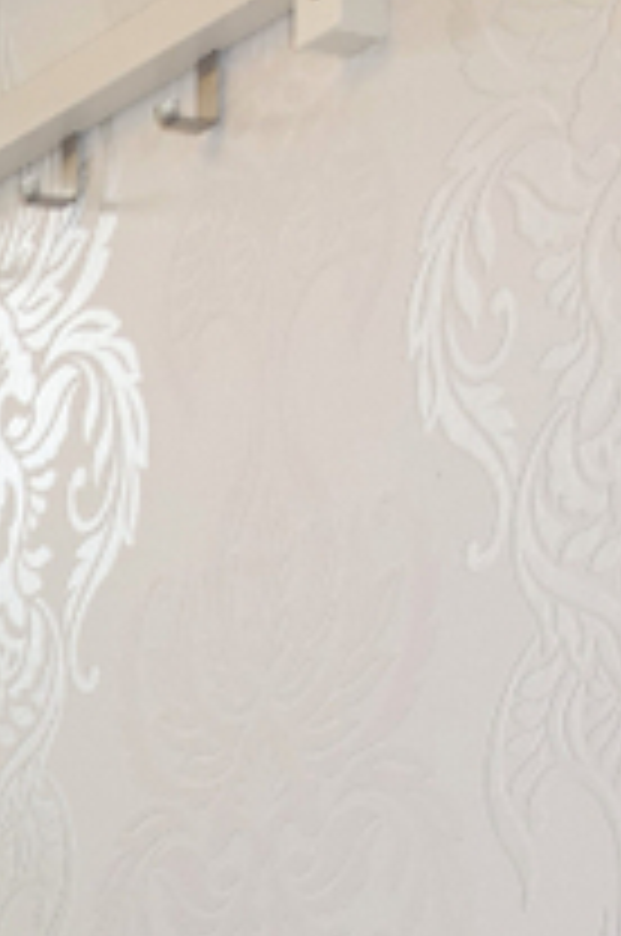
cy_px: 1336
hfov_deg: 11.6
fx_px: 2700
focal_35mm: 104
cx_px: -668
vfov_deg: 17.9
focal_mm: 8.8
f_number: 2.8
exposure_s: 1/30
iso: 125
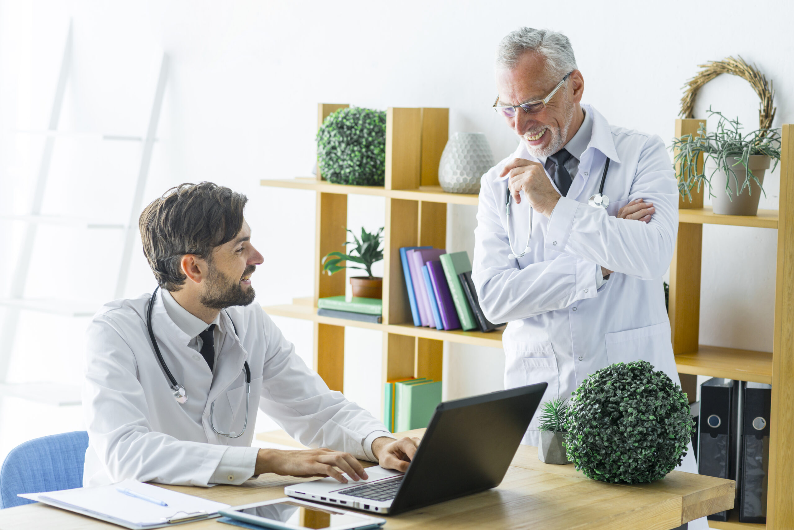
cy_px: 265
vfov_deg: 16.1
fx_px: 1875
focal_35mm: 85
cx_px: 397
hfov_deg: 23.9
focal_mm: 85
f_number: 3.5
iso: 250
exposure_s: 1/250
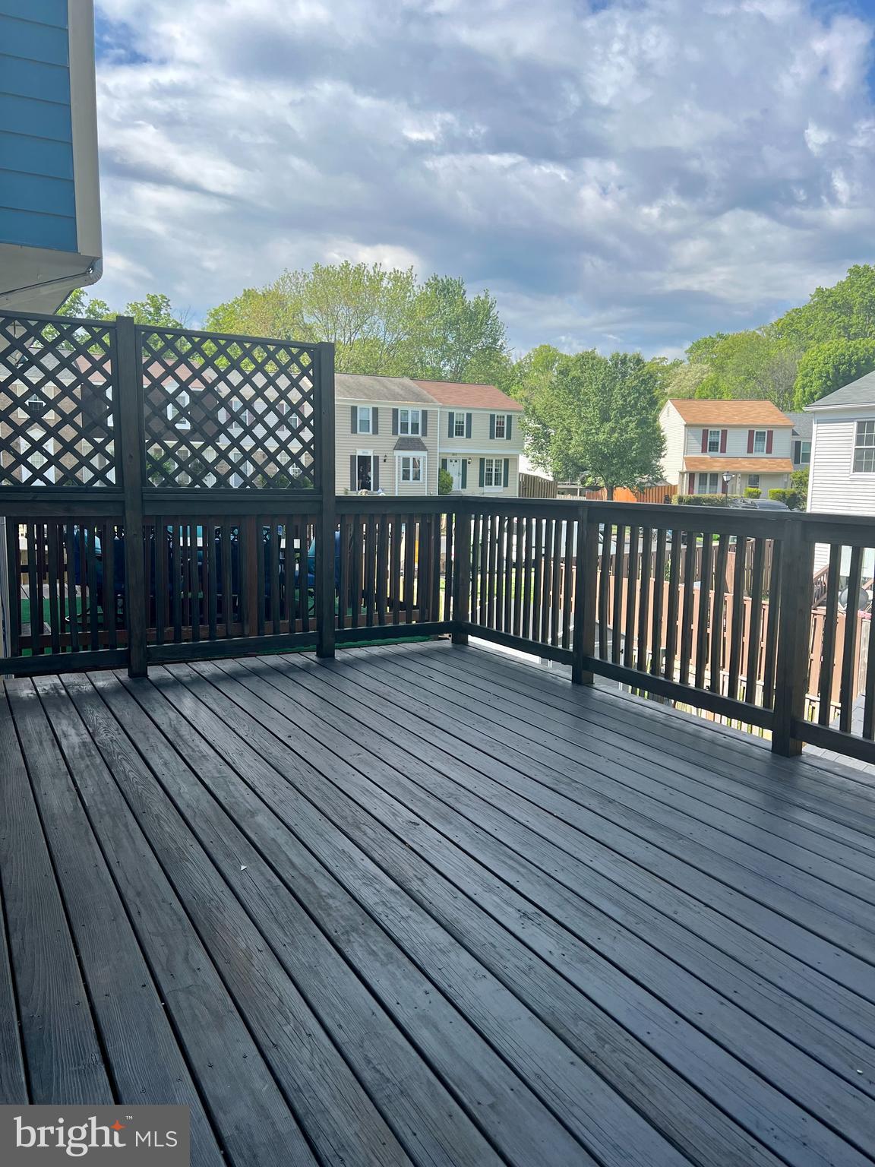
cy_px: 584
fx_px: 876
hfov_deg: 53.1
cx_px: 438
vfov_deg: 67.3
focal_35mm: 26
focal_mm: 5.7
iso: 50
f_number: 1.5
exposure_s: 1/2632
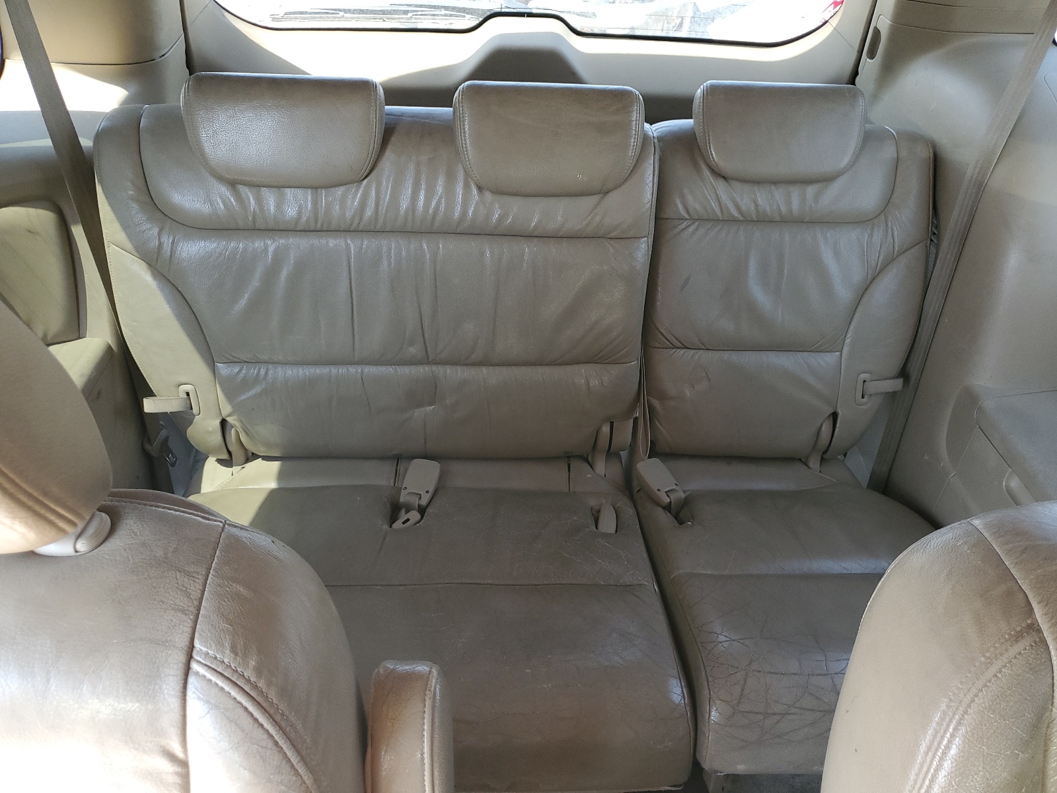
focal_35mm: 26
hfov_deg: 67.3
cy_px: 396
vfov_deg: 53.1
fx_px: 794
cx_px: 528
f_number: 1.5
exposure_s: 1/120
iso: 84
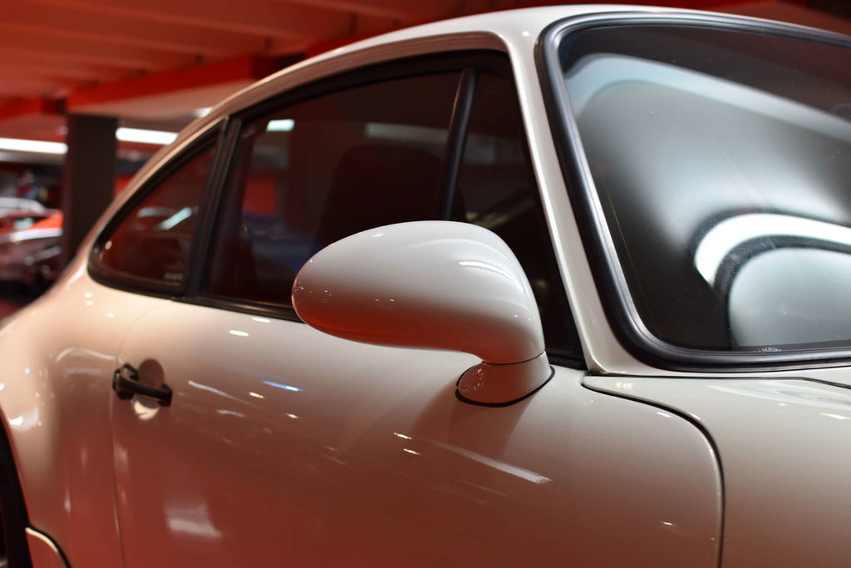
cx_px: 426
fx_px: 1241
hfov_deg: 37.8
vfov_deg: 25.8
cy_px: 284
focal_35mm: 52
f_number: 4
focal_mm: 35
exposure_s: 1/60
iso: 640
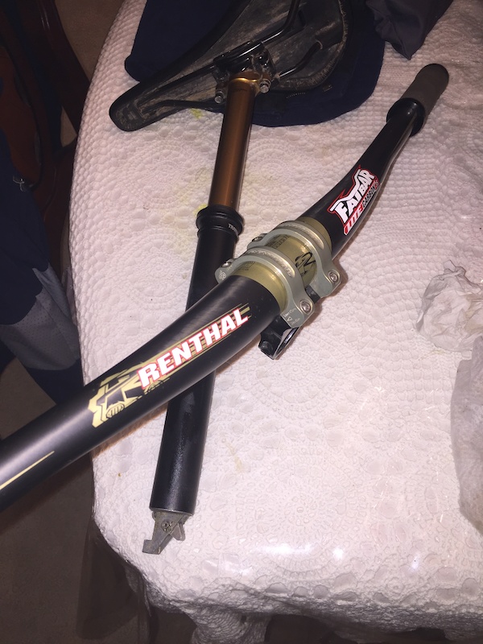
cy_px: 322
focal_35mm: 29
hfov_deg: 48.2
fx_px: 540
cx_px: 242
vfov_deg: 61.7
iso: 32
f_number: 2.2
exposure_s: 1/33
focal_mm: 4.15
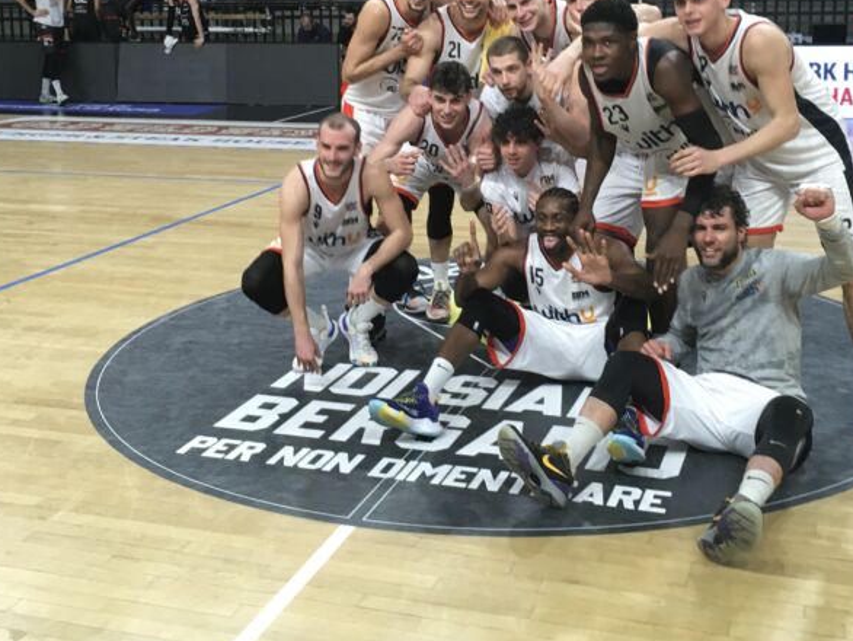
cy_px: 159
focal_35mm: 48
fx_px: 1183
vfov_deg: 29.8
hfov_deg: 39.6
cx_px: 453
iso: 40
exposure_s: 1/33
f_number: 2.2
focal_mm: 4.15
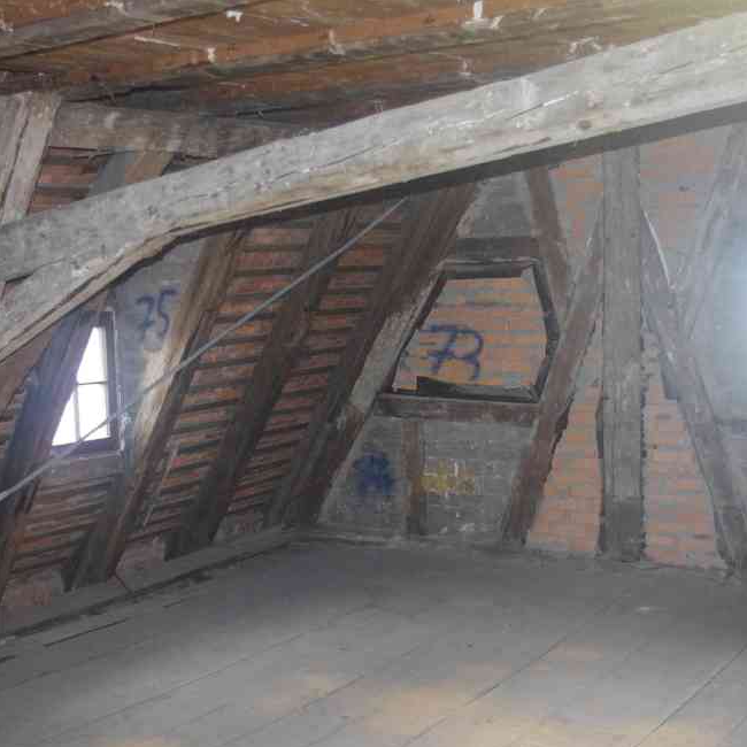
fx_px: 1147
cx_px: 295
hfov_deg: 35.9
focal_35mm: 47
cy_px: 382
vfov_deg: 36.1
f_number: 4
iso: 3200
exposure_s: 1/60
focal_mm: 24
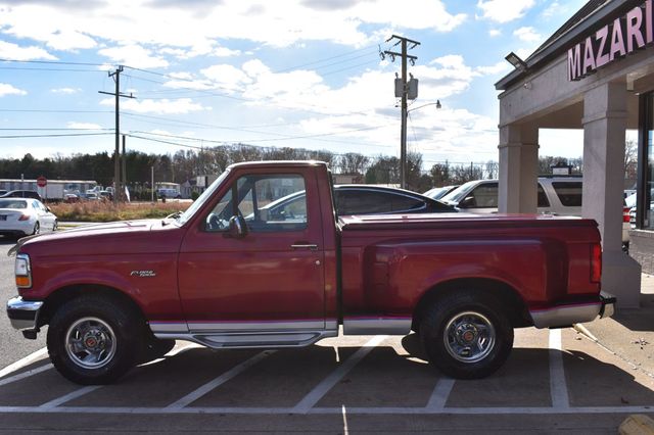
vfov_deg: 36.8
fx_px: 654
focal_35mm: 36
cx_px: 327
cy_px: 218
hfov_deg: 53.2
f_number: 11
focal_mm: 24
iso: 280
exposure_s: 1/500
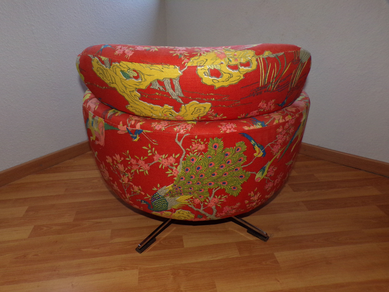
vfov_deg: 56.8
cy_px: 146
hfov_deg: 71.6
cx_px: 194
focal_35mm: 24
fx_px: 270
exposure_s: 1/60
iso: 200
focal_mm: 4.3
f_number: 3
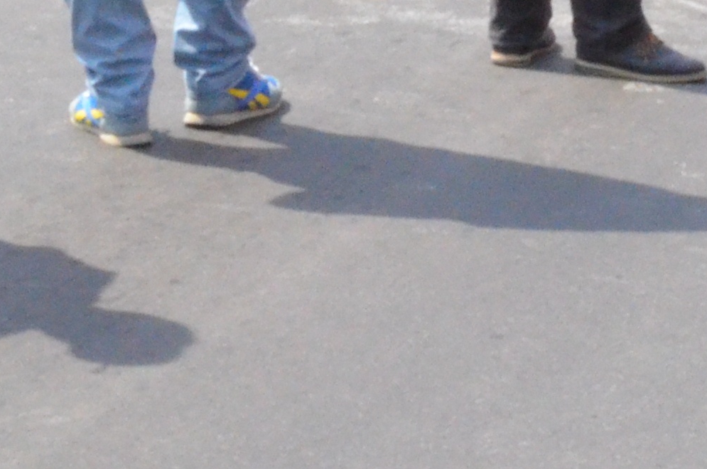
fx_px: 4076
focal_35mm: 208
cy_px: -661
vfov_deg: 6.3
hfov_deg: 9.9
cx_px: 622
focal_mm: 28
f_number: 29
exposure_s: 1/250
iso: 4000
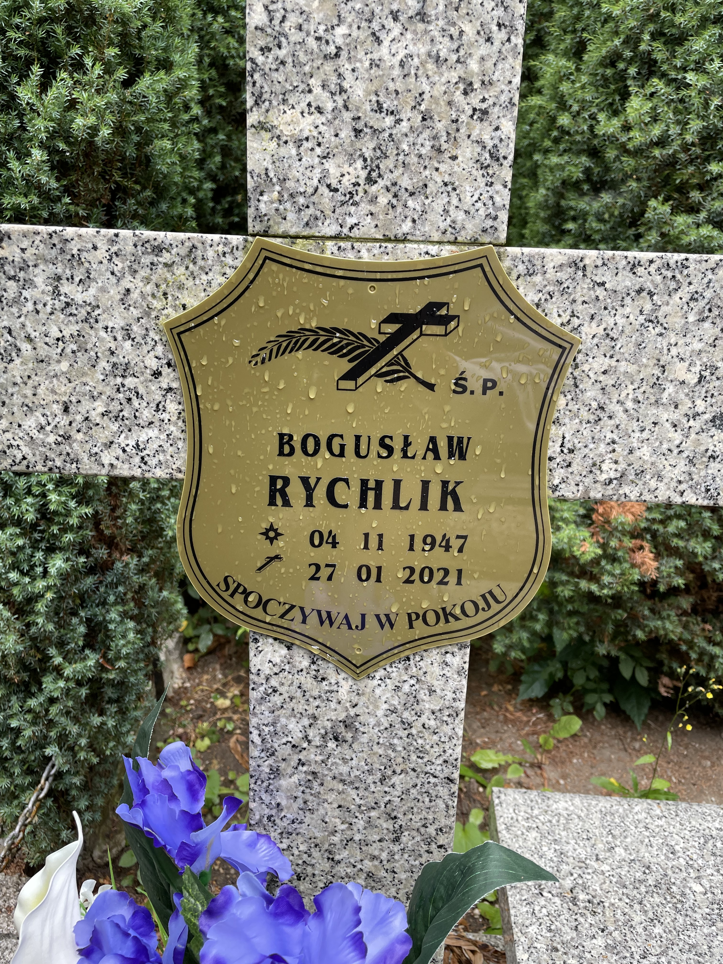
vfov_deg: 67.3
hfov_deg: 53.1
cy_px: 482
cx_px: 362
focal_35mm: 26
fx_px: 724
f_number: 1.6
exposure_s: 1/213
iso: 32
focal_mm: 4.2
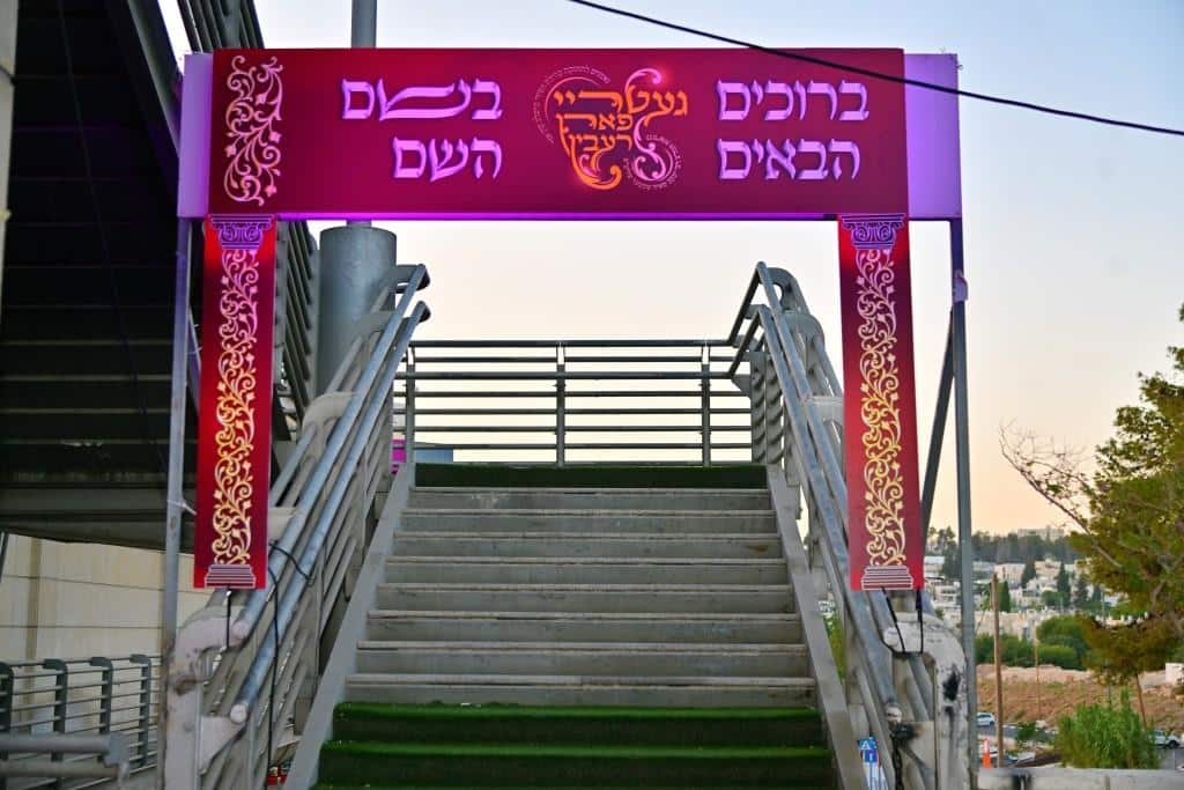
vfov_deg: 28.1
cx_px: 592
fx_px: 1579
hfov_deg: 41.1
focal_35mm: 48
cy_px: 395
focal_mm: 48
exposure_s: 1/320
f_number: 4
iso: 200
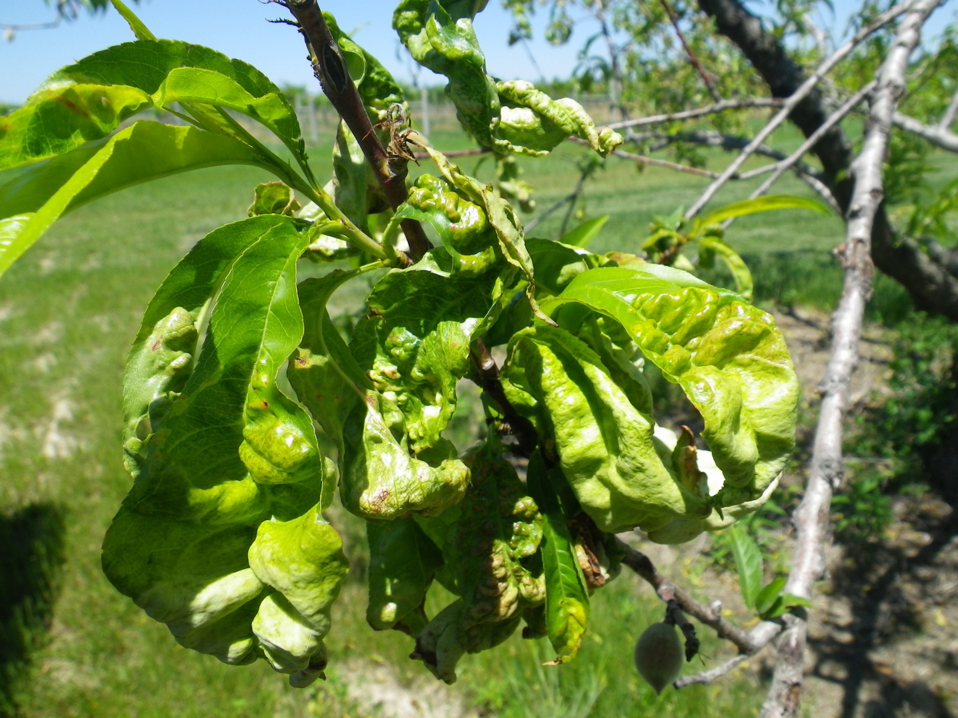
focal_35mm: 28
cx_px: 479
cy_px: 359
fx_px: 775
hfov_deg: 63.4
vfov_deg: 49.7
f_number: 4.2
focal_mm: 5
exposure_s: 1/400
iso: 80
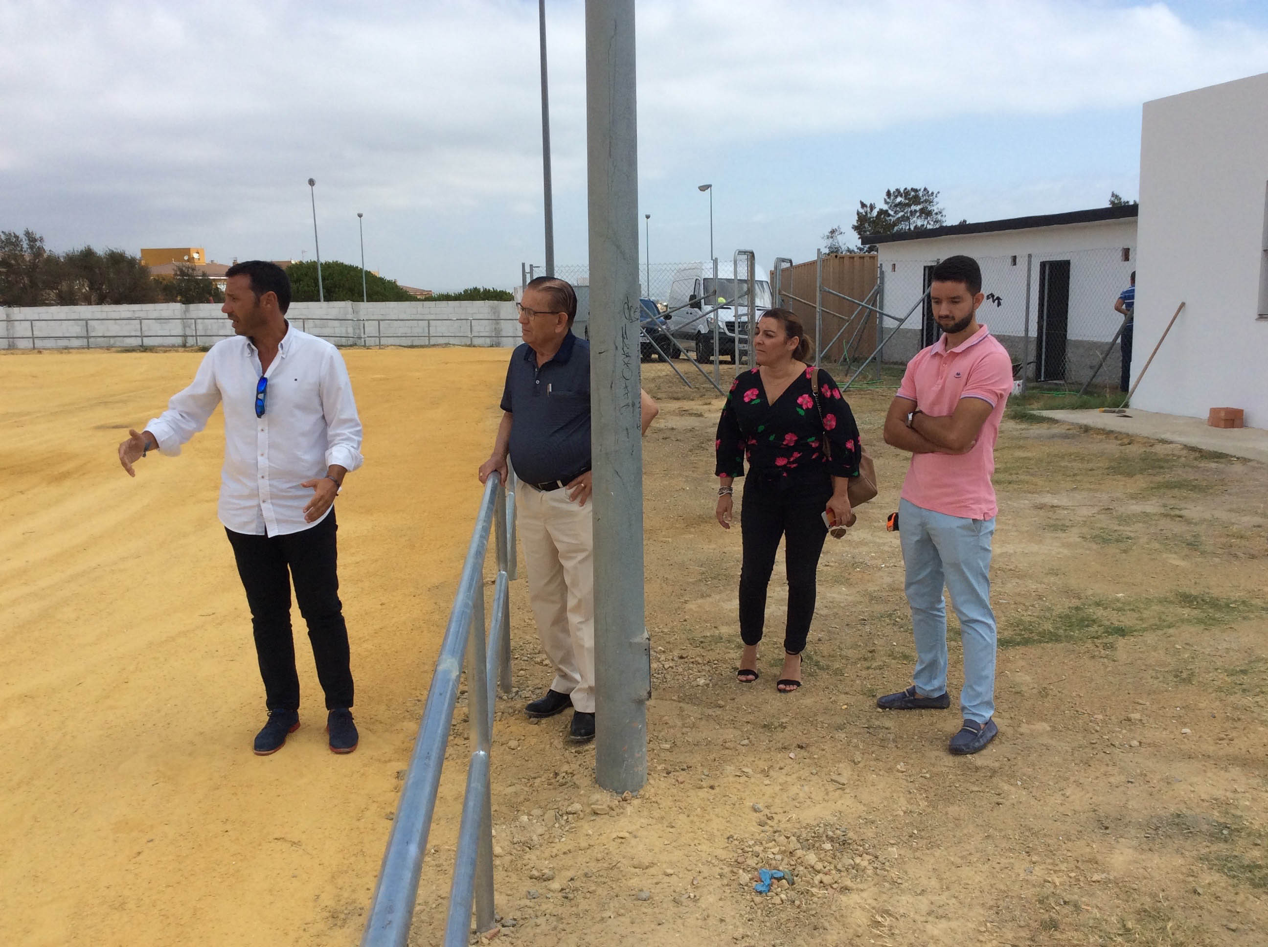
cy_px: 474
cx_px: 634
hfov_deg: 56.9
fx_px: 1170
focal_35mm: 32
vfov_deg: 44.1
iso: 32
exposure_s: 1/1972
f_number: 2.4
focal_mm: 3.3
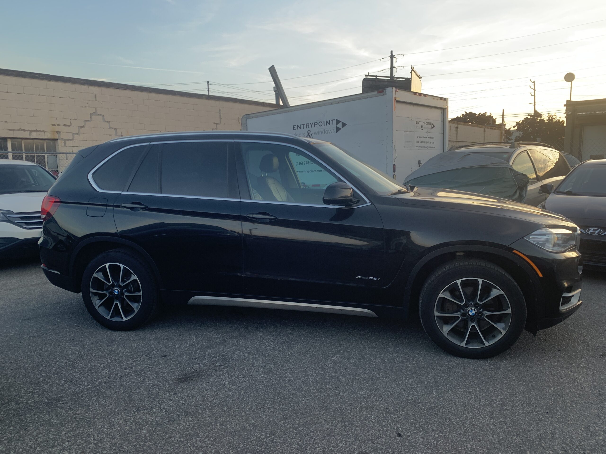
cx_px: 303
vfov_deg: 53.1
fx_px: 455
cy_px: 227
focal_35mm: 26
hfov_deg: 67.3
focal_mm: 4.25
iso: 80
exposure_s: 1/121
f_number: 1.8
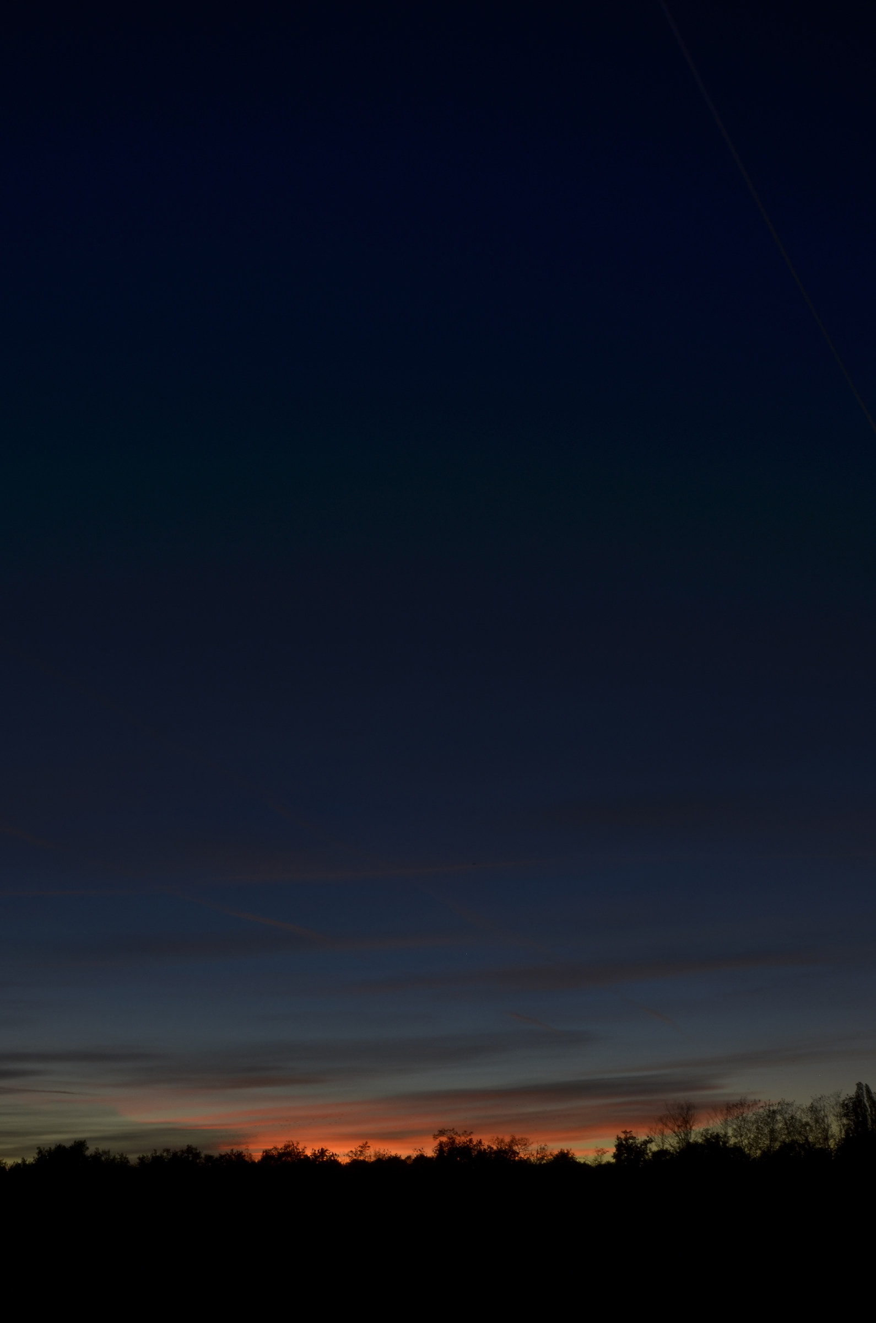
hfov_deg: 47.7
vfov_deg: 67.5
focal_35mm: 27
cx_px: 438
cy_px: 662
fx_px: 990
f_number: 9
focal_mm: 18
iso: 100
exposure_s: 1/13
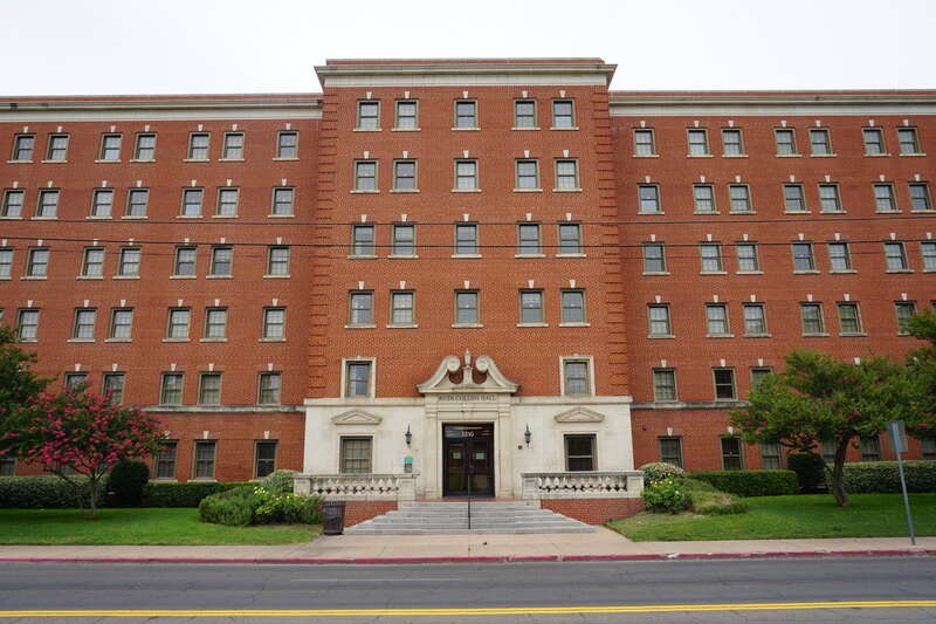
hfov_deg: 73.8
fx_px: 624
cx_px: 468
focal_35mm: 24
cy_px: 312
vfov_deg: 53.1
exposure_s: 1/100
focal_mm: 16
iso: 100
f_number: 10
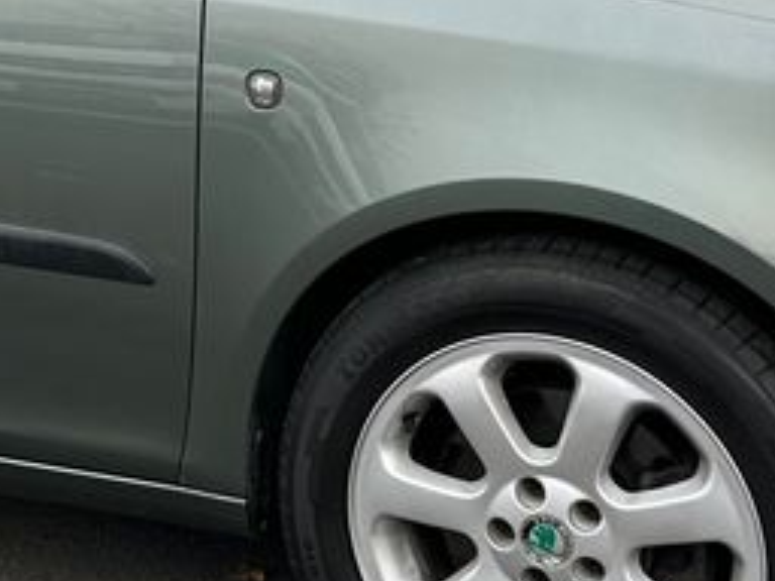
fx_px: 2149
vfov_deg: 15.2
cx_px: 121
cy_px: 39
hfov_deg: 20.1
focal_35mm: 96
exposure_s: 1/121
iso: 50
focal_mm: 6.86
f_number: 1.78
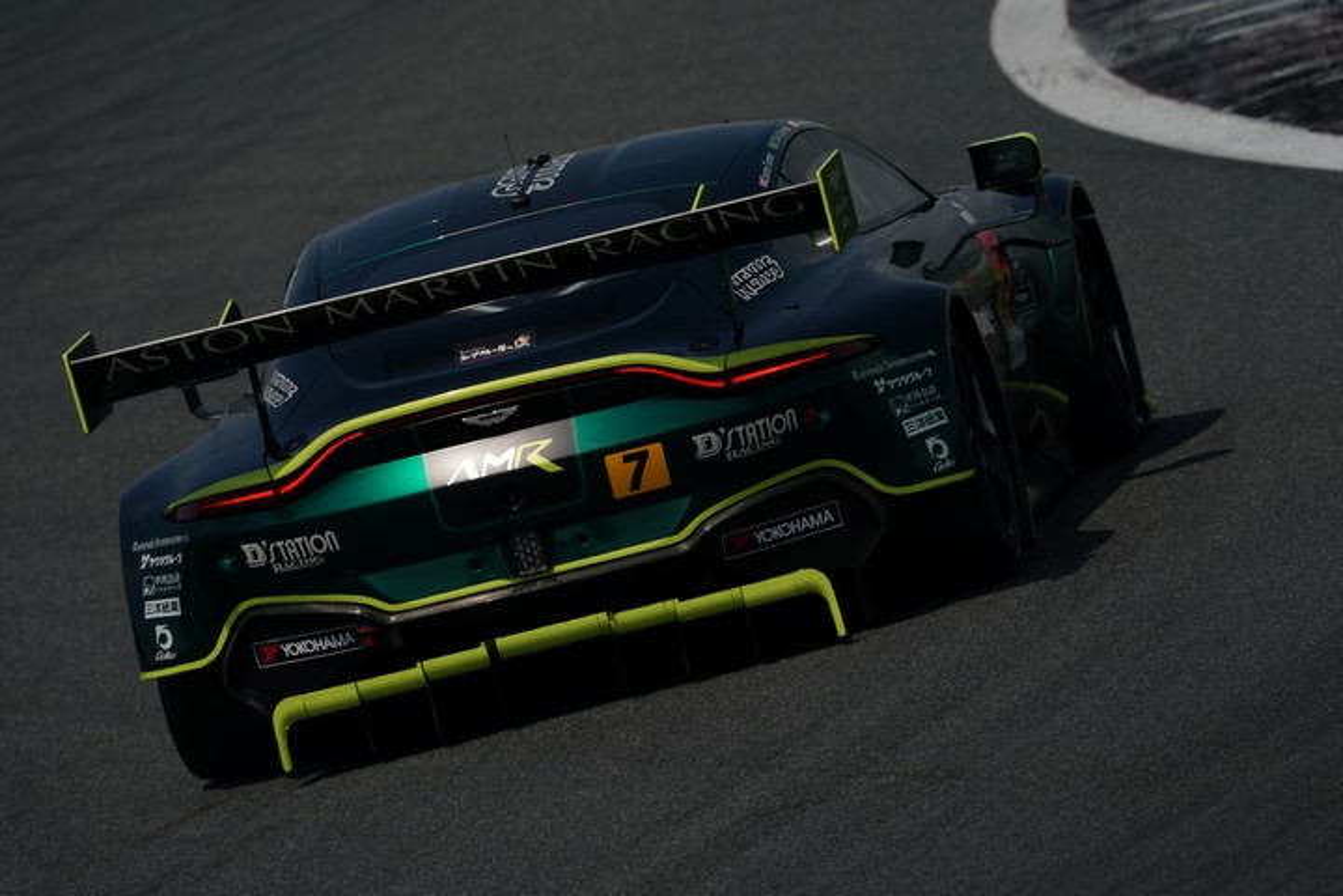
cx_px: 672
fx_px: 22382
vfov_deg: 2.3
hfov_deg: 3.4
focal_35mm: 600
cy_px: 448
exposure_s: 1/1000
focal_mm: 600
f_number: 11
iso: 200
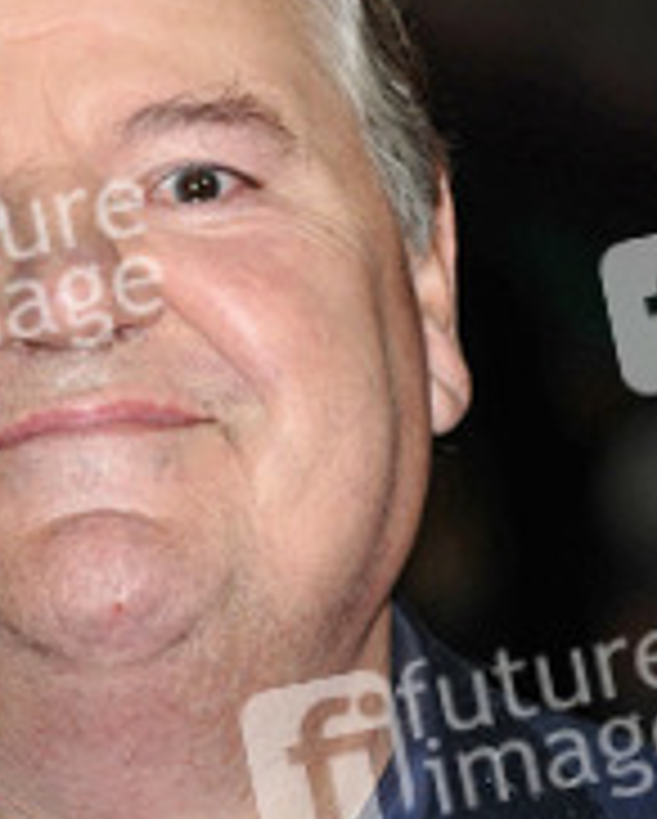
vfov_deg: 5.6
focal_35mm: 346
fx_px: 8396
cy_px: 513
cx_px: 65
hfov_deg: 4.5
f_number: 4.5
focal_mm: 112
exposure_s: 1/160
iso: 320
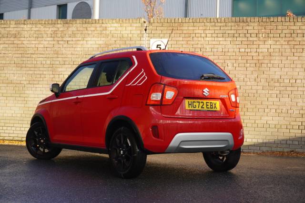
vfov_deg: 23.8
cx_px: 152
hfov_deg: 35.1
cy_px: 102
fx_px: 483
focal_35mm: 57
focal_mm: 38
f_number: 5.6
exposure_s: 1/160
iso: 250
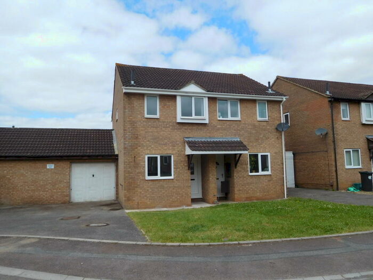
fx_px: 269
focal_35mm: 25
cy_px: 140
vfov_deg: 54.9
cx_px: 186
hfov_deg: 69.4
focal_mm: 4.5
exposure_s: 1/1250
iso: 125
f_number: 3.4
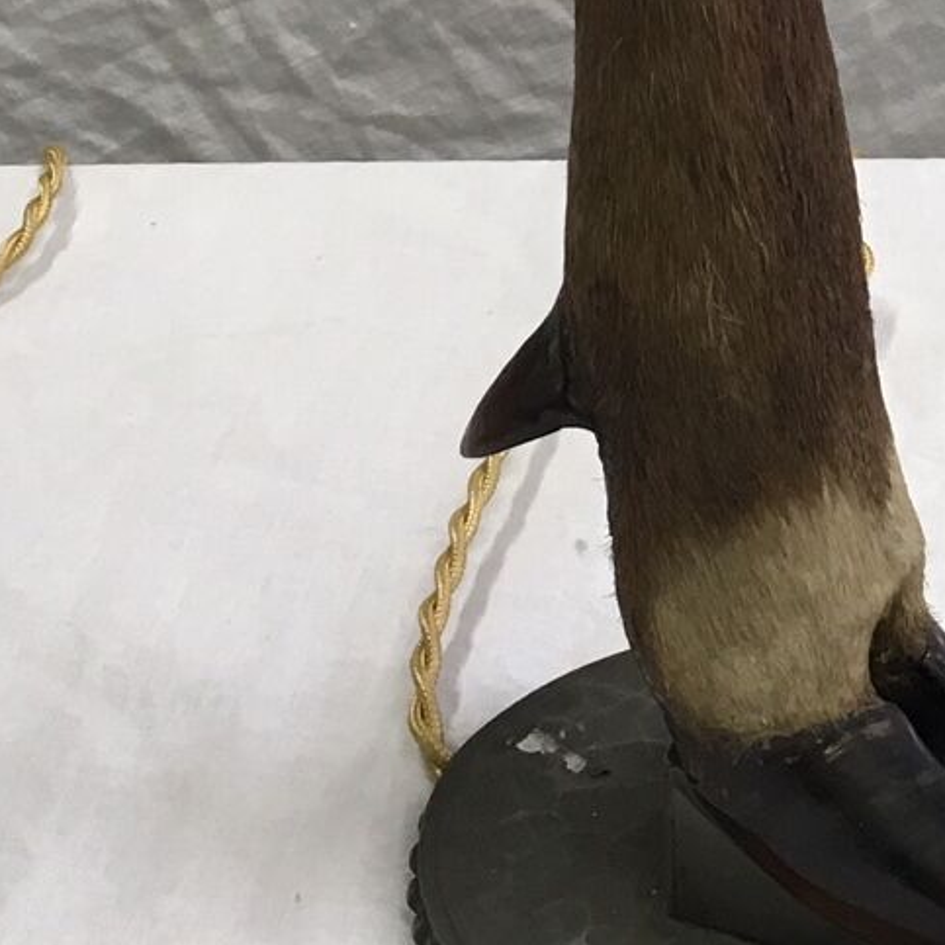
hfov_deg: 16.1
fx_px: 3305
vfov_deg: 15.3
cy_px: -354
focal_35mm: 107
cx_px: 865
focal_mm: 4.15
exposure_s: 1/33
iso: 50
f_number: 2.2
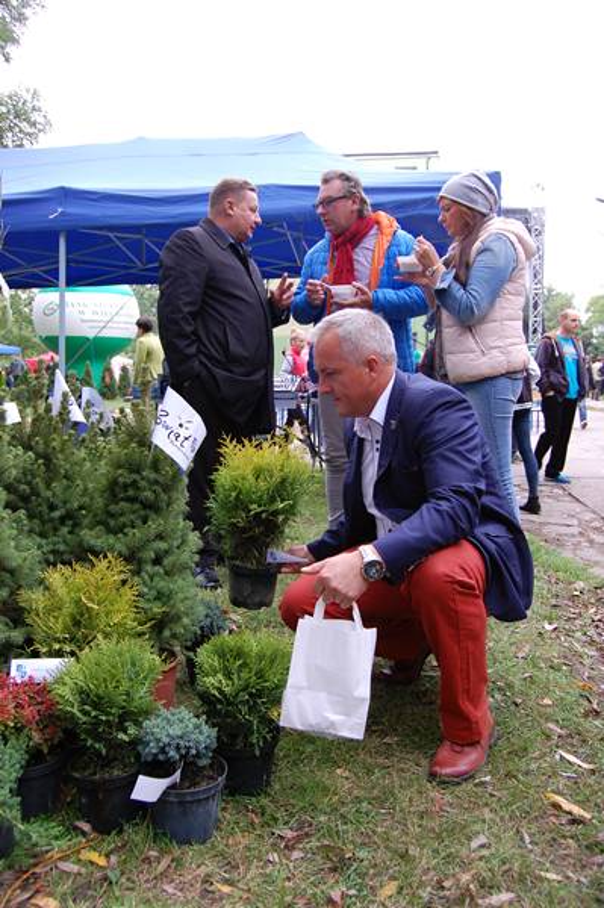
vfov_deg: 67.4
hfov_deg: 47.9
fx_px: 681
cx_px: 302
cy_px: 454
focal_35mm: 27
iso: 400
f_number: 5.6
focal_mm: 18
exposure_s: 1/125
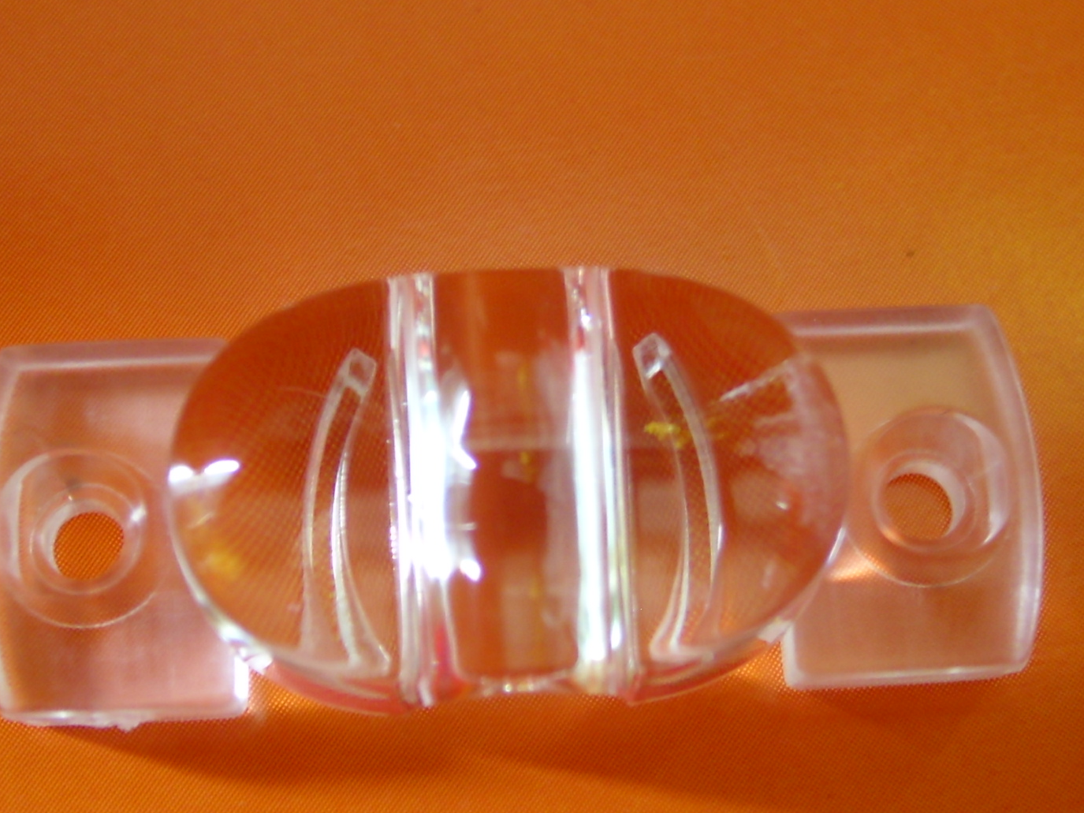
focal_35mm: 66
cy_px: 441
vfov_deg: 22.2
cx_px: 535
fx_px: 2067
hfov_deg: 29.4
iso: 50
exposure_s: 1/10
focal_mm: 5.8
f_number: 2.8
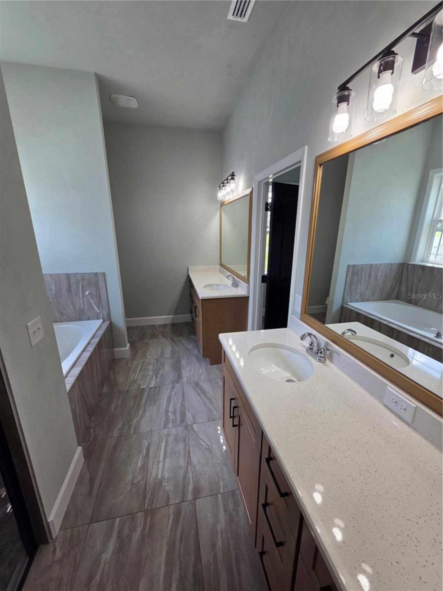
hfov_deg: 89.9
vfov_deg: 106.2
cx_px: 222
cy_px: 296
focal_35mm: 13
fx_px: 222
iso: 50
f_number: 2.2
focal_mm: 2.2
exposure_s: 1/120
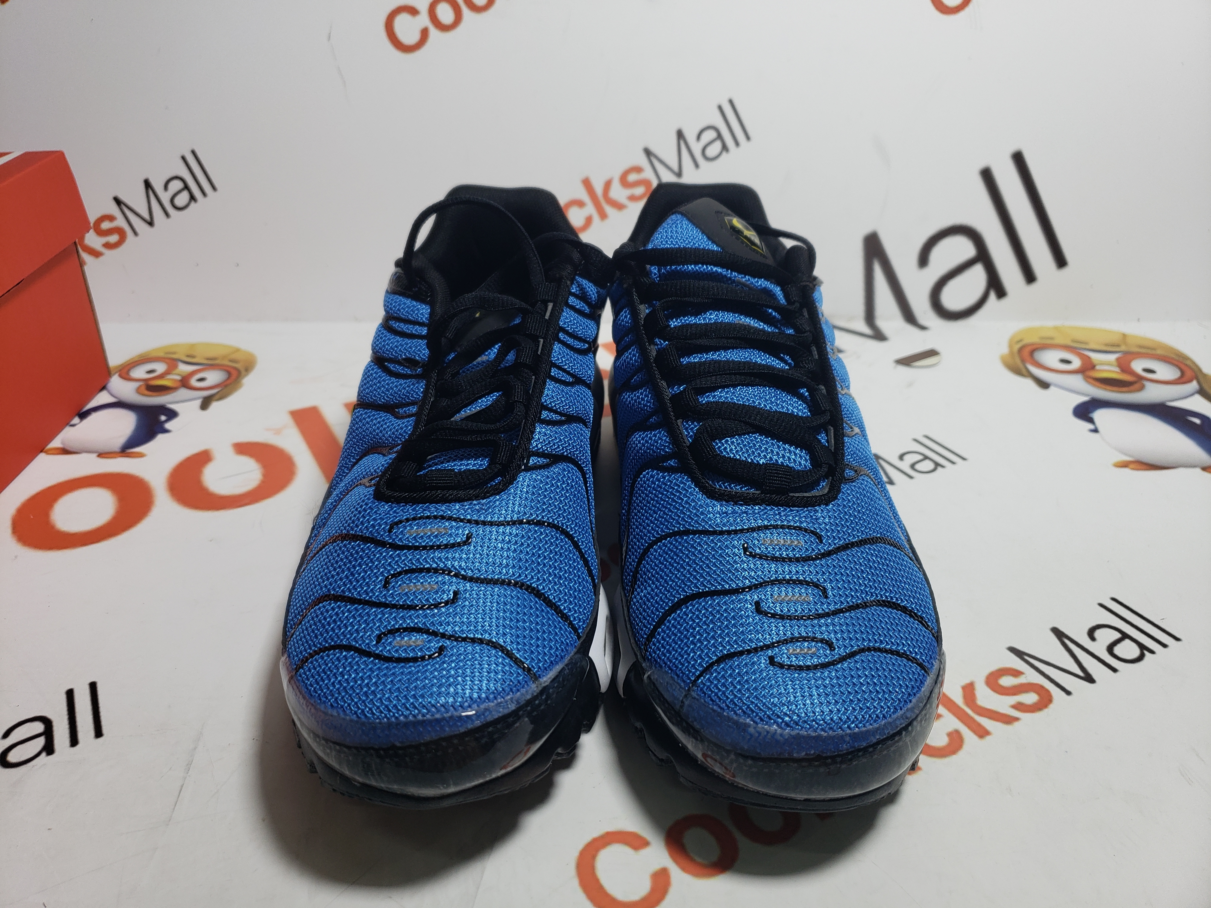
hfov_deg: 67.3
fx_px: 910
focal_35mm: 26
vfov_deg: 53.1
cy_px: 454
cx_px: 606
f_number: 1.5
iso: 50
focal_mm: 4.3
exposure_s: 1/472
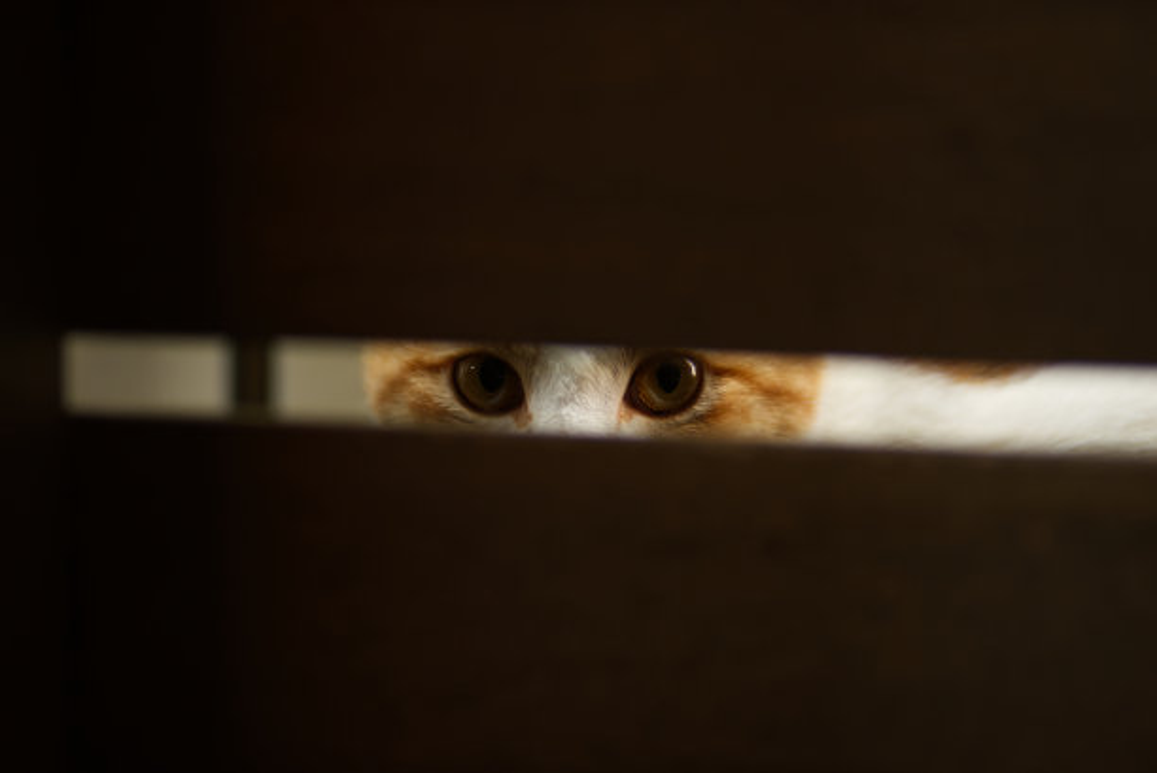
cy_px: 386
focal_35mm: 180
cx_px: 578
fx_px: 5789
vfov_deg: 7.6
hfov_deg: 11.4
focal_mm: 180
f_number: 2.8
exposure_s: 1/200
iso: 400
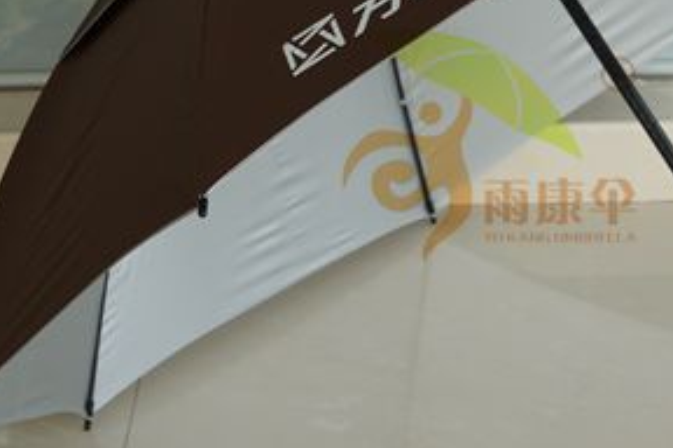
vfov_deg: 10.9
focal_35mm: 125
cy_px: 84
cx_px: 624
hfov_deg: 16.2
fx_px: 2337
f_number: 4.5
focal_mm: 30
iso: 100
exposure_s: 1/60
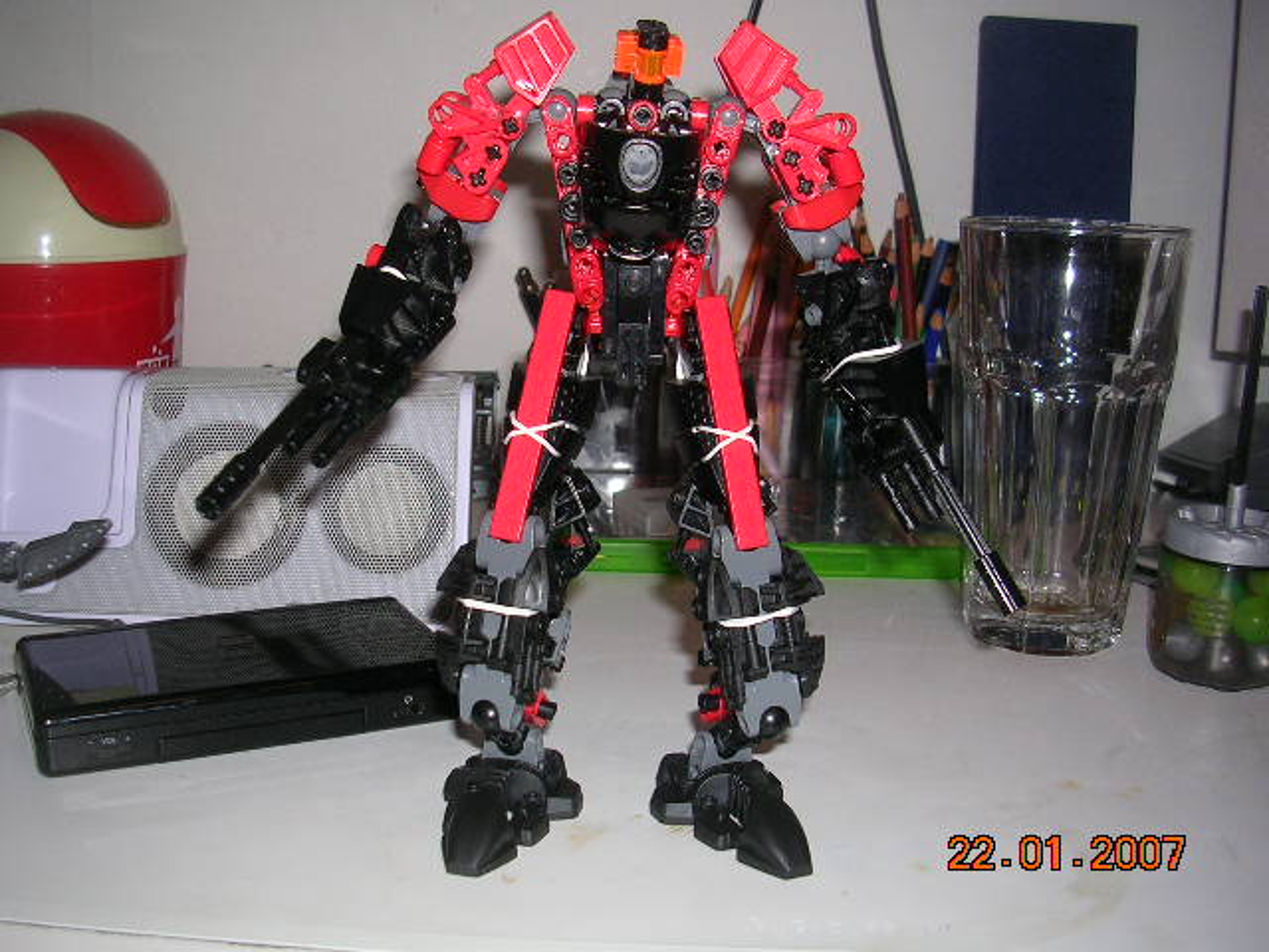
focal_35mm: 38
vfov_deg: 37.7
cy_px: 476
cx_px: 634
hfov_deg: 49.0
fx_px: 1393
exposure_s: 1/60.1
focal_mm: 5.8
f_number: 2.8
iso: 50
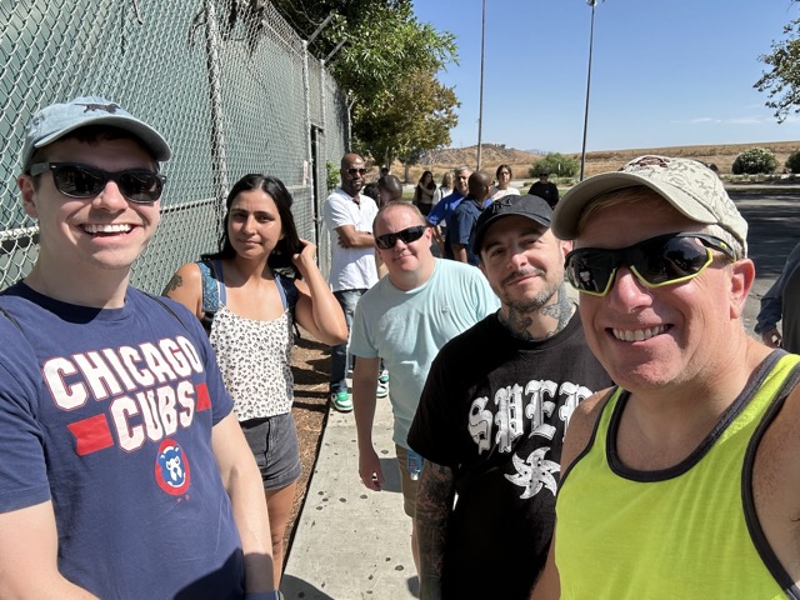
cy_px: 300
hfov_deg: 73.9
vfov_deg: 58.9
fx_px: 532
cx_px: 400
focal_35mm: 23
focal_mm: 2.69
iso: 25
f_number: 1.9
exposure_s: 1/818
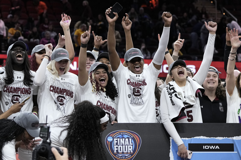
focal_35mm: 111
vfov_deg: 12.3
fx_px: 743
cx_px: 120
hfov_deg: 18.4
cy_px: 80
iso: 2500
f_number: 3.5
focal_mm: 74
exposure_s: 1/800
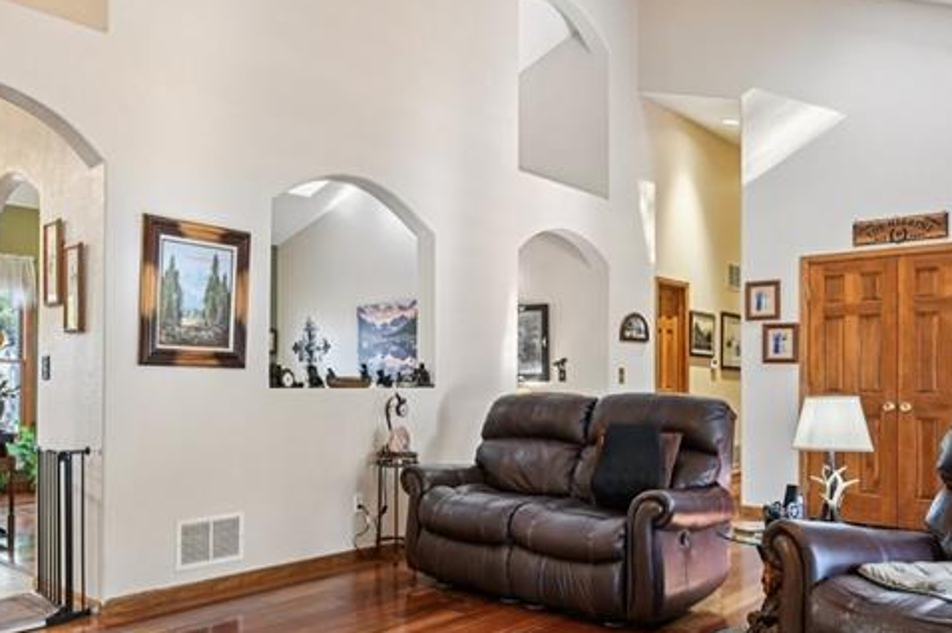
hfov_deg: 61.5
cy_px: 366
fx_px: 793
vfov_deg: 43.4
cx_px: 388
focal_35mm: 30
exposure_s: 1/6
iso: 400
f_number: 8
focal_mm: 14
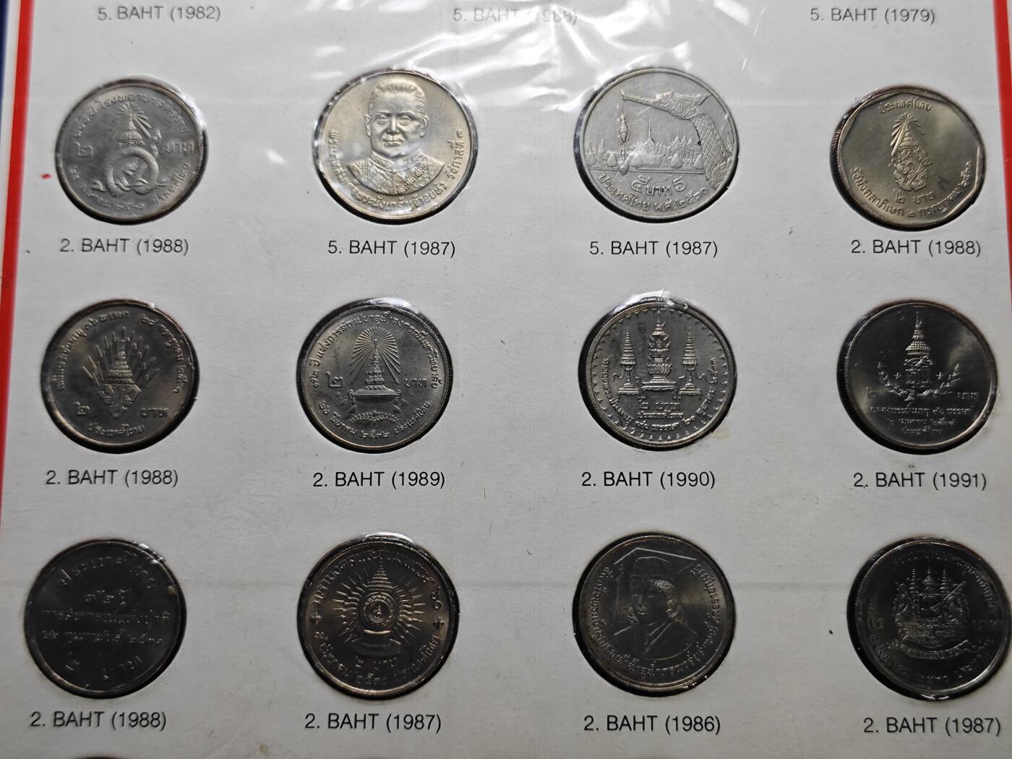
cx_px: 506
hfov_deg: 38.9
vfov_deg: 29.7
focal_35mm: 49
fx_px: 1433
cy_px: 380
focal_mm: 5.84
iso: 64
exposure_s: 1/100
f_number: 1.6
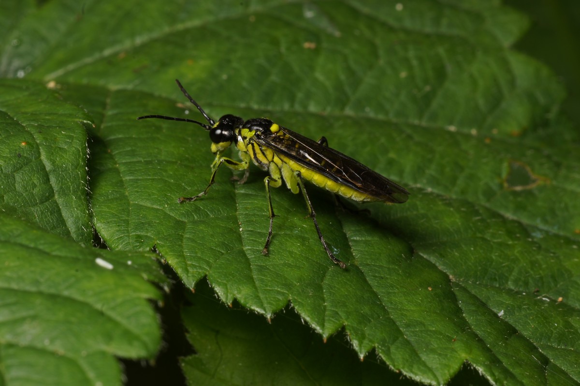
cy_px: 193
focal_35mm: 135
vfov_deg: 10.1
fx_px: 2172
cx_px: 290
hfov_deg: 15.2
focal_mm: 90
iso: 100
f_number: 20
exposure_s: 1/160
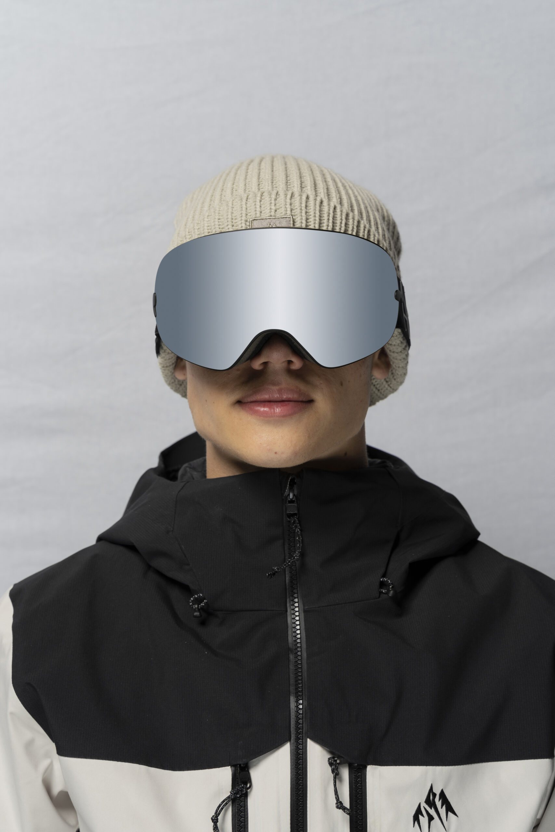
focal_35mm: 66
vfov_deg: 30.5
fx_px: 1526
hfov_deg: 20.6
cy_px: 416
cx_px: 278
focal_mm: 66
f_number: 8
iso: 100
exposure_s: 1/125
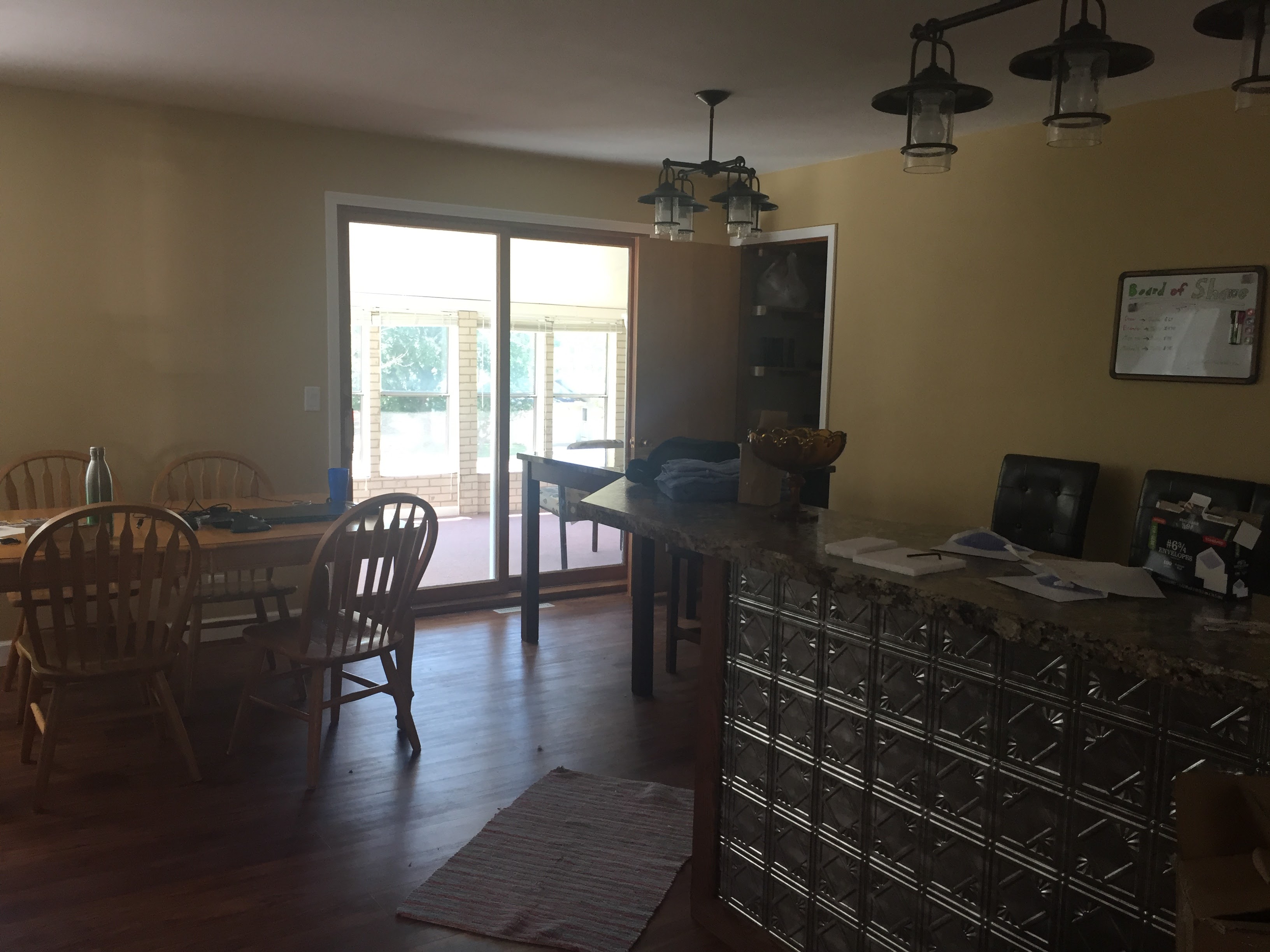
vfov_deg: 48.2
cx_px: 635
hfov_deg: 61.7
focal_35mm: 29
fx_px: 1064
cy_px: 476
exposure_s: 1/30
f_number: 2.2
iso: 32
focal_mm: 4.15
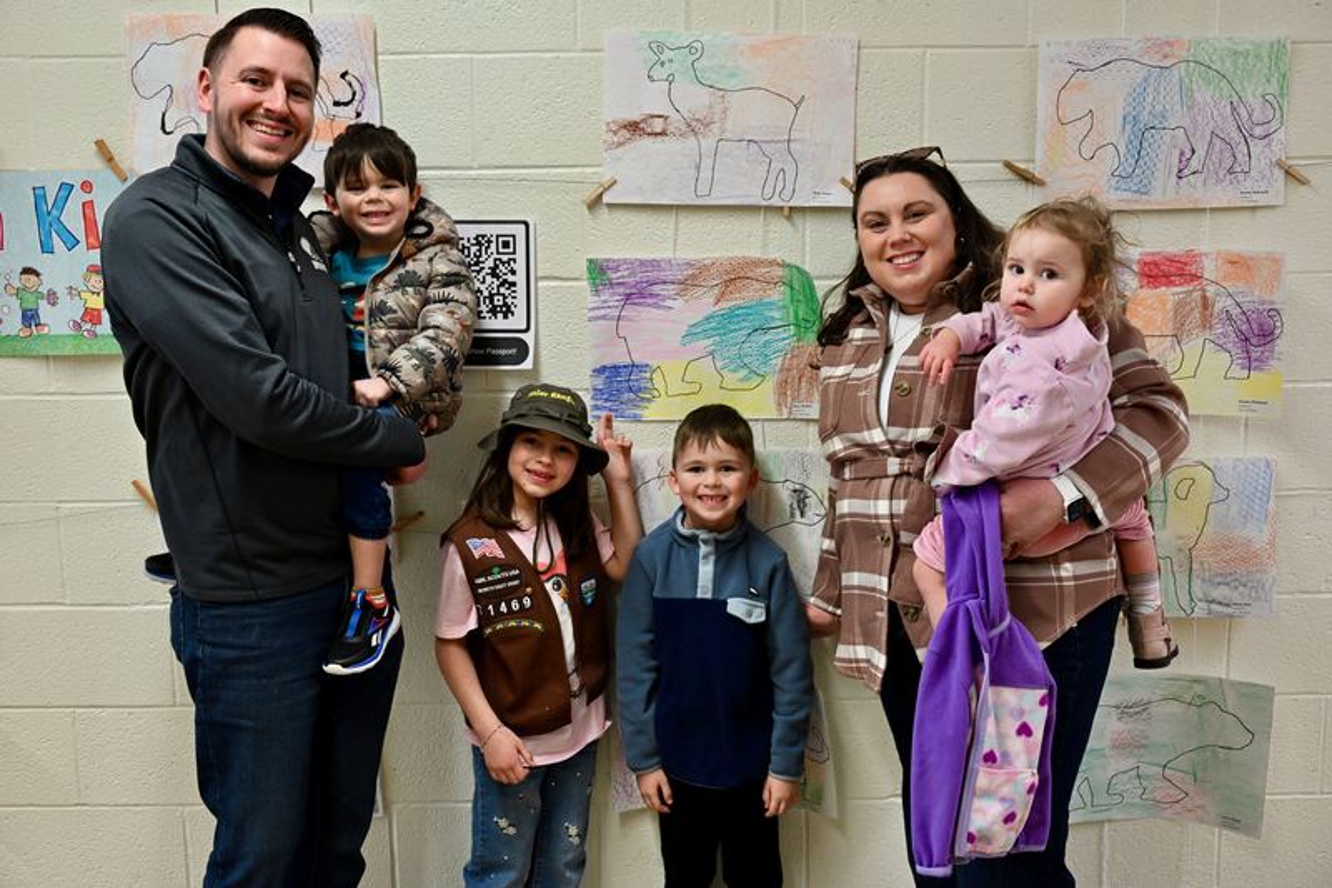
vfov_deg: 36.9
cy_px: 444
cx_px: 666
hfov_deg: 53.1
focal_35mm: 36
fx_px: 1332
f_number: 5.6
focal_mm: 36
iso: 2800
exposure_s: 1/60
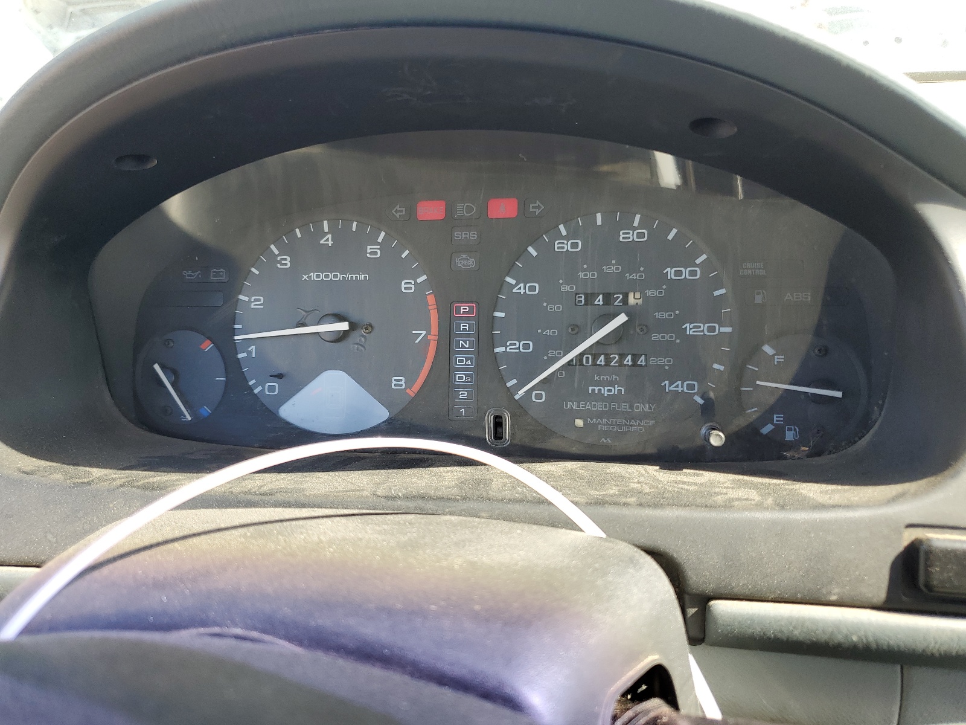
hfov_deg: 67.3
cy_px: 362
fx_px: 726
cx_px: 483
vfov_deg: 53.1
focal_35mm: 26
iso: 50
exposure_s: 1/263
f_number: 1.5
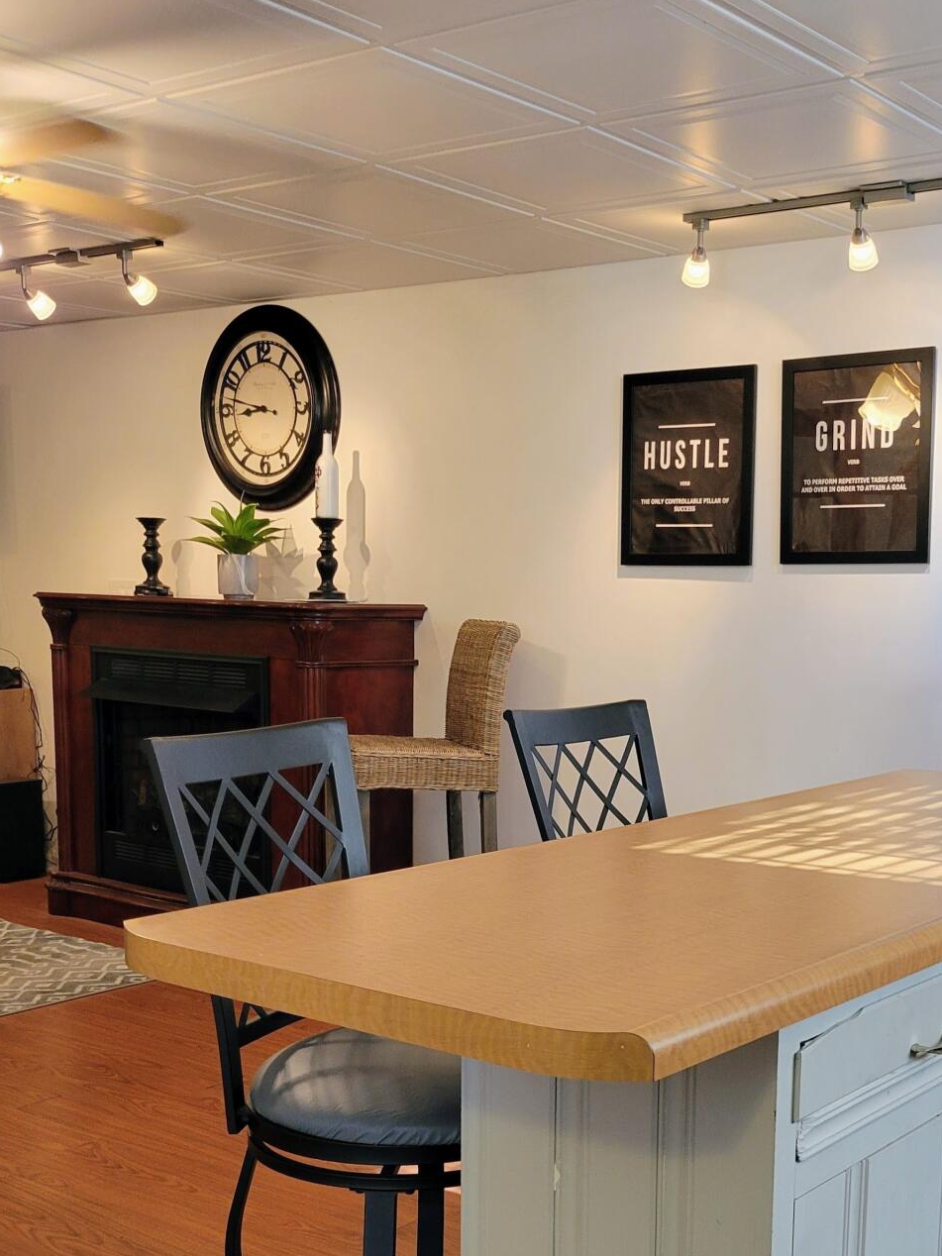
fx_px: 1488
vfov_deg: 45.1
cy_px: 843
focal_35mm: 41
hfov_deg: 34.8
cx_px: 626
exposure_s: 1/120
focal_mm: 5.4
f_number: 1.8
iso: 200
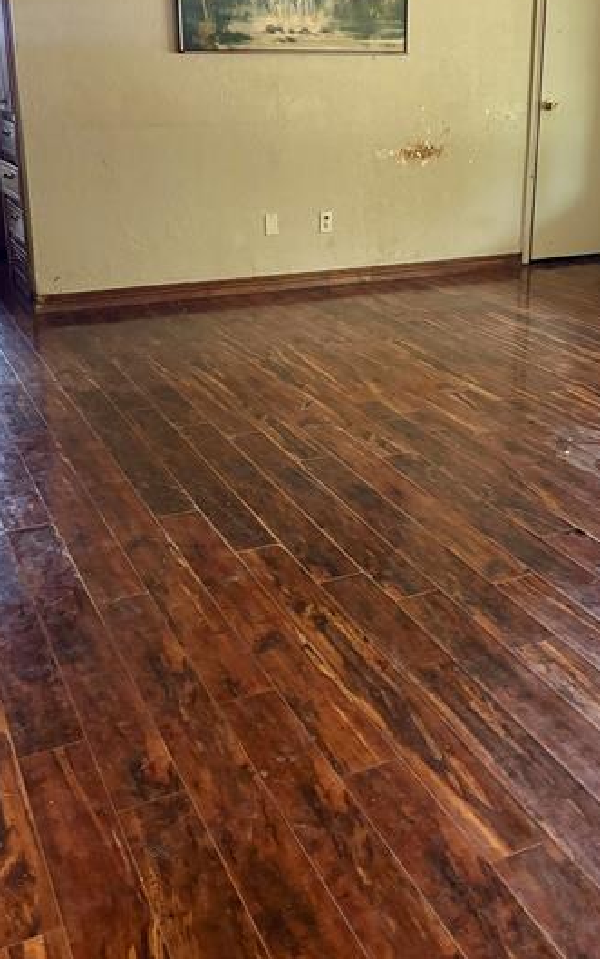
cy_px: 381
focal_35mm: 40
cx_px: 395
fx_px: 1046
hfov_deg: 31.8
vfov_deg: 48.9
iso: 640
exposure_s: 1/40
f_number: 1.6
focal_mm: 5.96
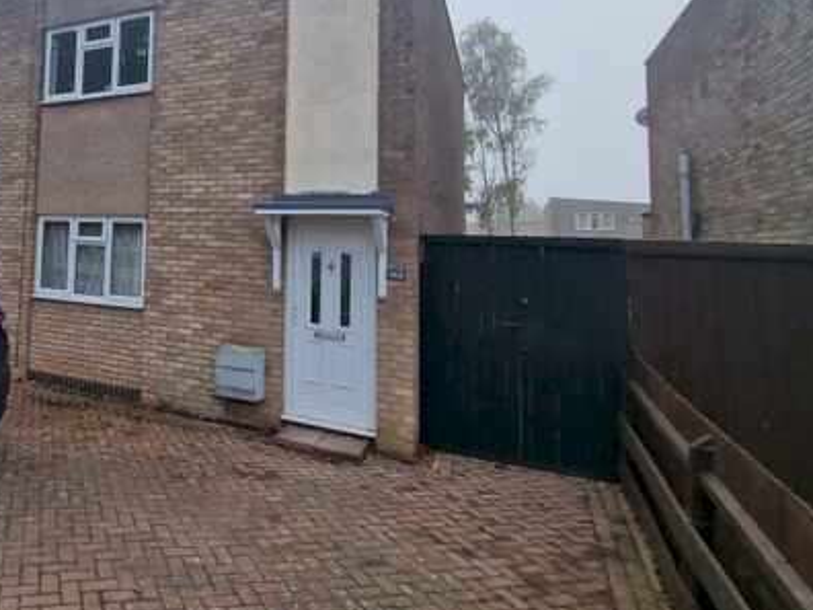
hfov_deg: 67.0
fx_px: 540
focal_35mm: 23
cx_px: 162
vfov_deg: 57.3
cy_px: 194
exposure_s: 1/536
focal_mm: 2.2
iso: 50
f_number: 2.2
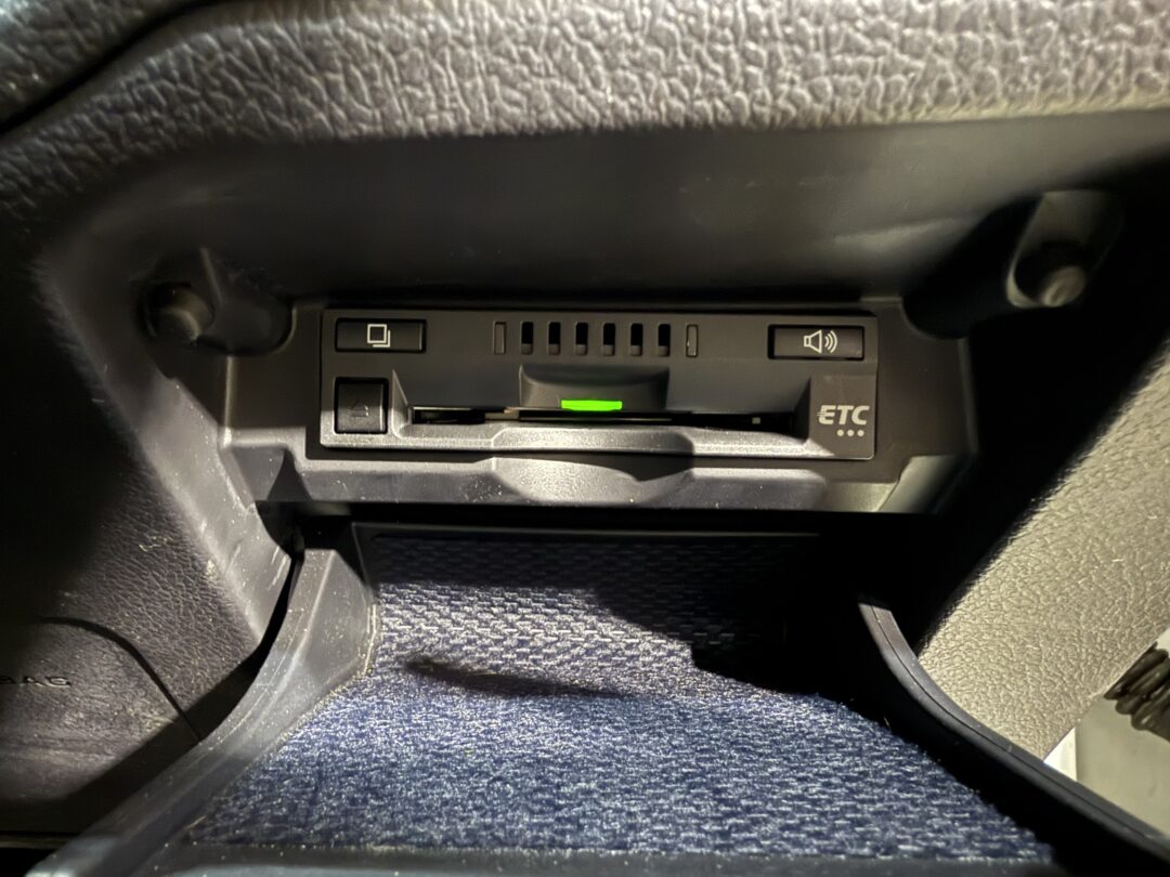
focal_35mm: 24
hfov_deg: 71.6
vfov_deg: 56.8
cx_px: 585
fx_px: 811
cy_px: 438
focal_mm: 2.22
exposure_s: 1/5
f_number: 2.2
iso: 800
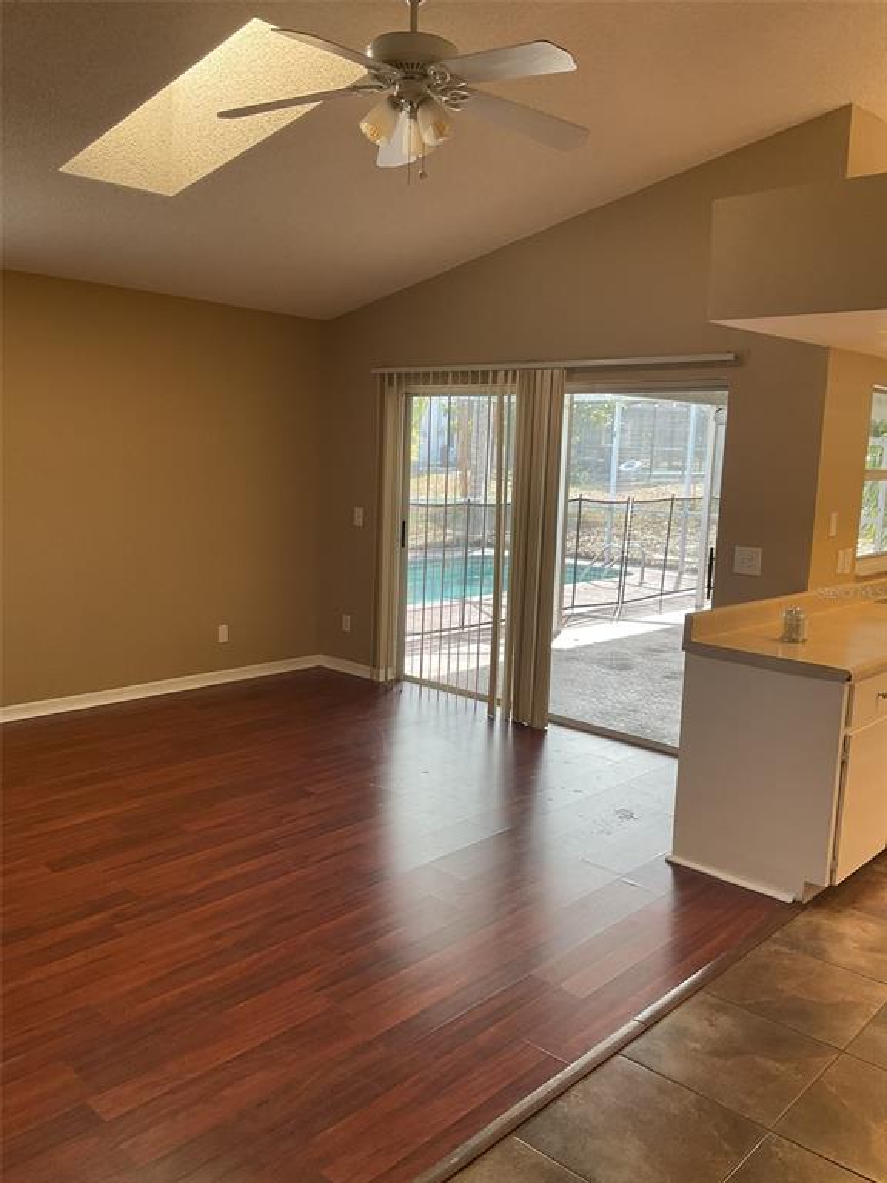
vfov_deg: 61.7
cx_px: 444
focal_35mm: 29
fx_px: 991
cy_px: 592
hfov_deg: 48.2
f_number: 1.8
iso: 40
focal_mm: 3
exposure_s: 1/60
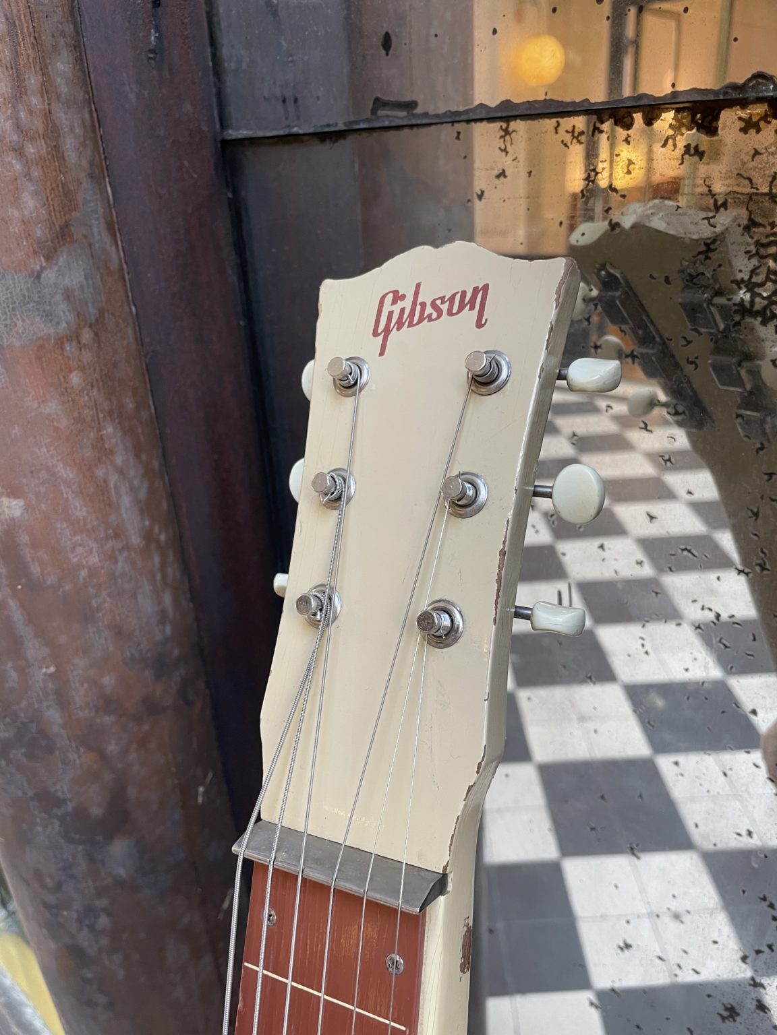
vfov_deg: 67.3
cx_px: 388
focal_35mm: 26
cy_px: 518
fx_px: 778
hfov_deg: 53.1
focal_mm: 4.2
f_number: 1.6
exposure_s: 1/50
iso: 64
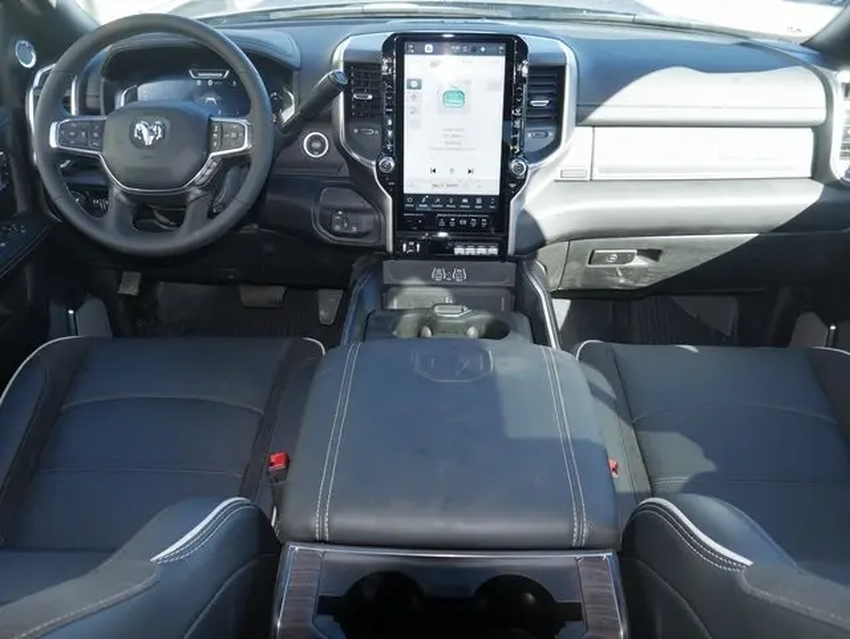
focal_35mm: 28
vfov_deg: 49.8
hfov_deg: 63.4
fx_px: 688
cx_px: 425
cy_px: 320
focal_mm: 14
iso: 250
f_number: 5
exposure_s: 1/60
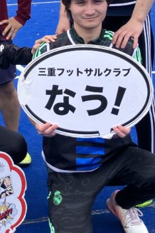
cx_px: -18
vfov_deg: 23.5
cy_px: 39
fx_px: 549
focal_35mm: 85
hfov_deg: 15.6
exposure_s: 1/796
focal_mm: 3.99
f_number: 1.8
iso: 32
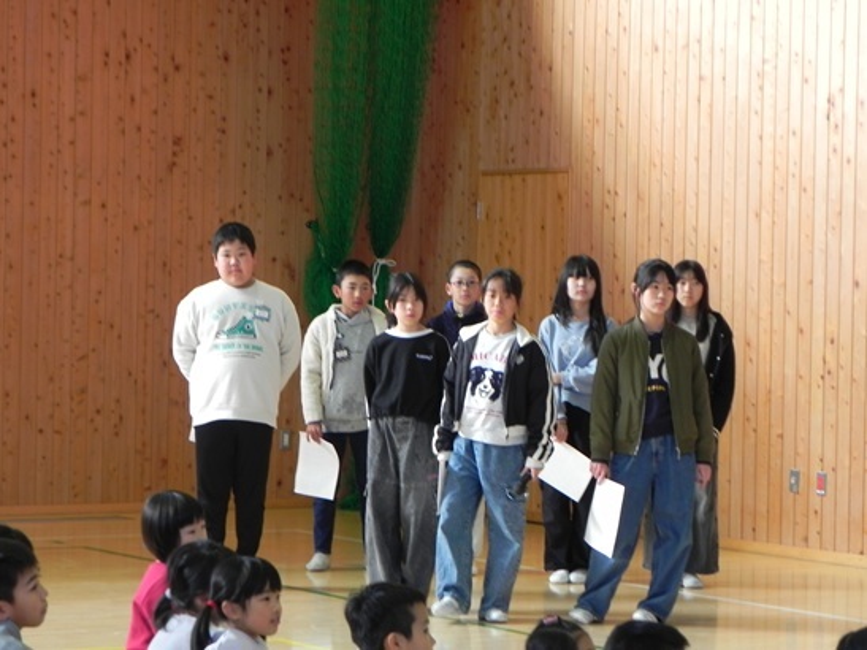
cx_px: 434
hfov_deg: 16.8
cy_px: 325
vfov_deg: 12.7
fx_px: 2930
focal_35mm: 117
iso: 160
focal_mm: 20.8
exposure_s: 1/44.7
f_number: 4
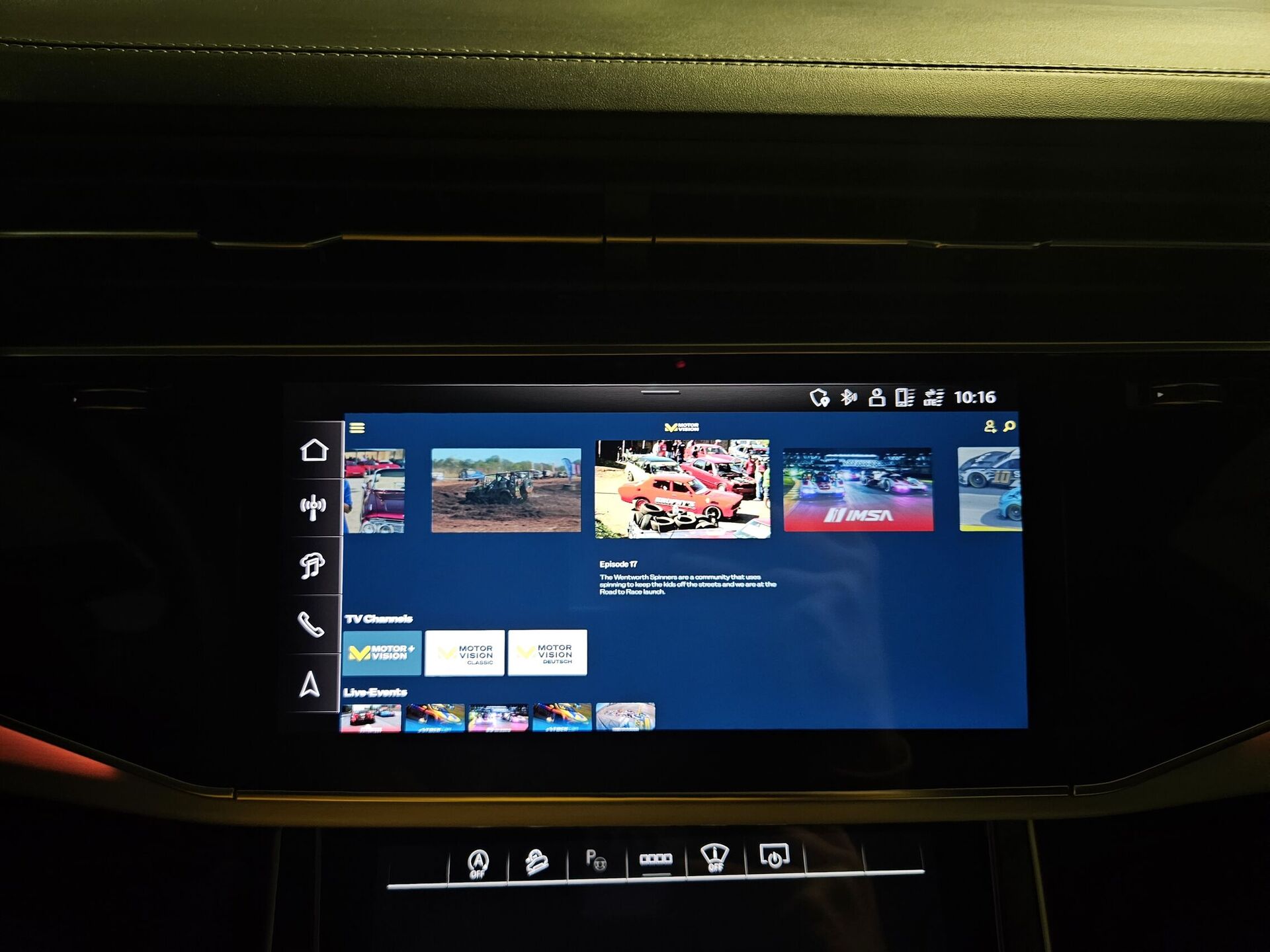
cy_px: 476
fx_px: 844
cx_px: 635
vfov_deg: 58.9
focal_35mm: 23
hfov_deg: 73.9
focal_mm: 5.4
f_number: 1.8
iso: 320
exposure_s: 1/51
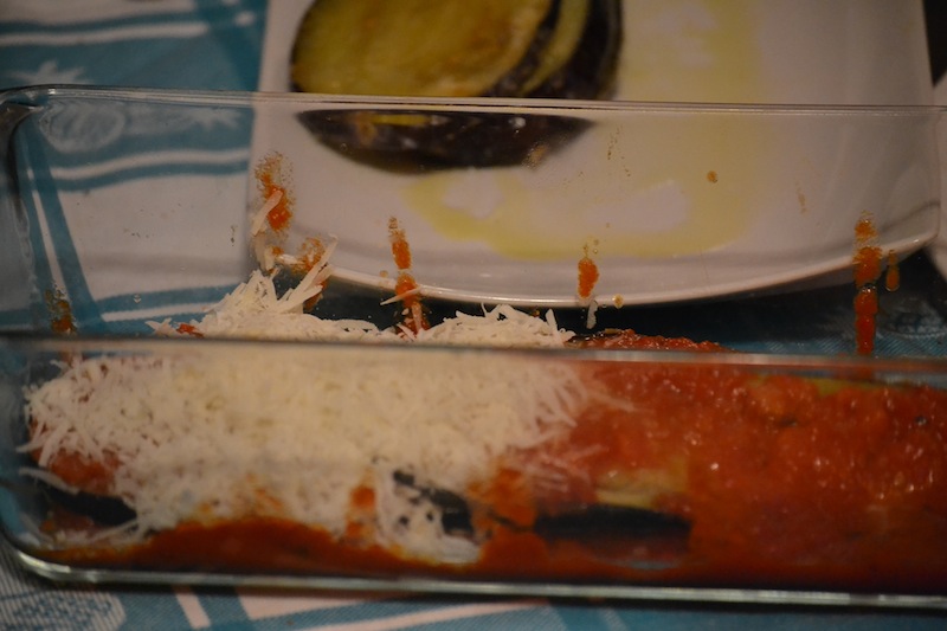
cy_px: 316
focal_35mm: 138
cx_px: 474
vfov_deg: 9.9
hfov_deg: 14.9
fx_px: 3629
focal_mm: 92
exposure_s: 1/60
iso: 3200
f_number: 4.5
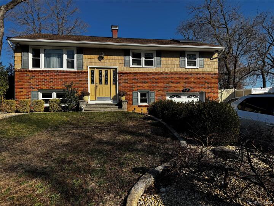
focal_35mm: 24
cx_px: 137
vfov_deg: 56.8
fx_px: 190
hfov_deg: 71.6
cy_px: 103
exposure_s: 1/3597
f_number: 1.78
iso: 80
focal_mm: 6.76
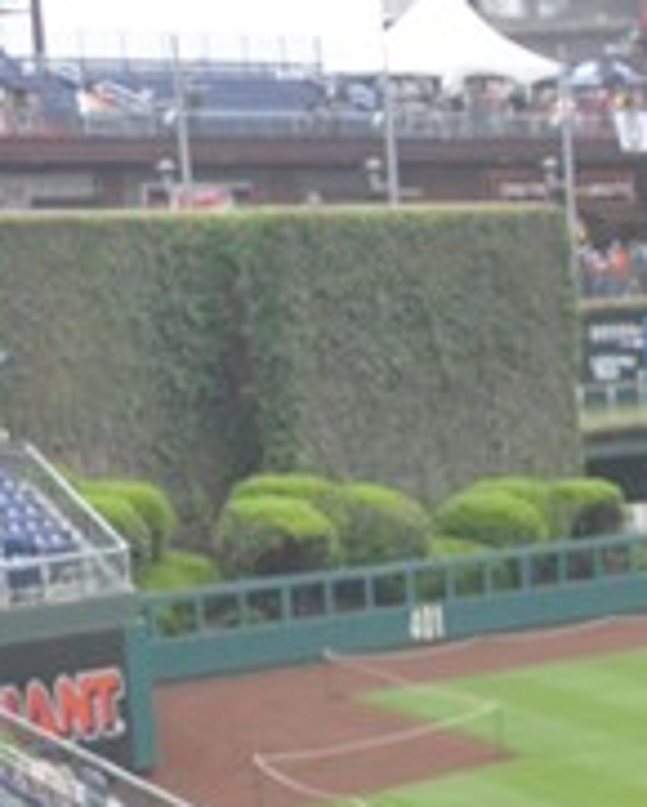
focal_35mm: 195
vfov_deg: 9.6
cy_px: 1231
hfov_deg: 7.6
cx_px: 1348
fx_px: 4654
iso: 400
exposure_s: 1/80
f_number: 9
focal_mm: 25
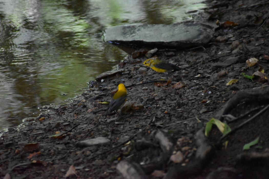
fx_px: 3362
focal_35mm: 450
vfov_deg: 3.1
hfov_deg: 4.6
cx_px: 134
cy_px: 90
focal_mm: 300
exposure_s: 1/500
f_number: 6.3
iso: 11400
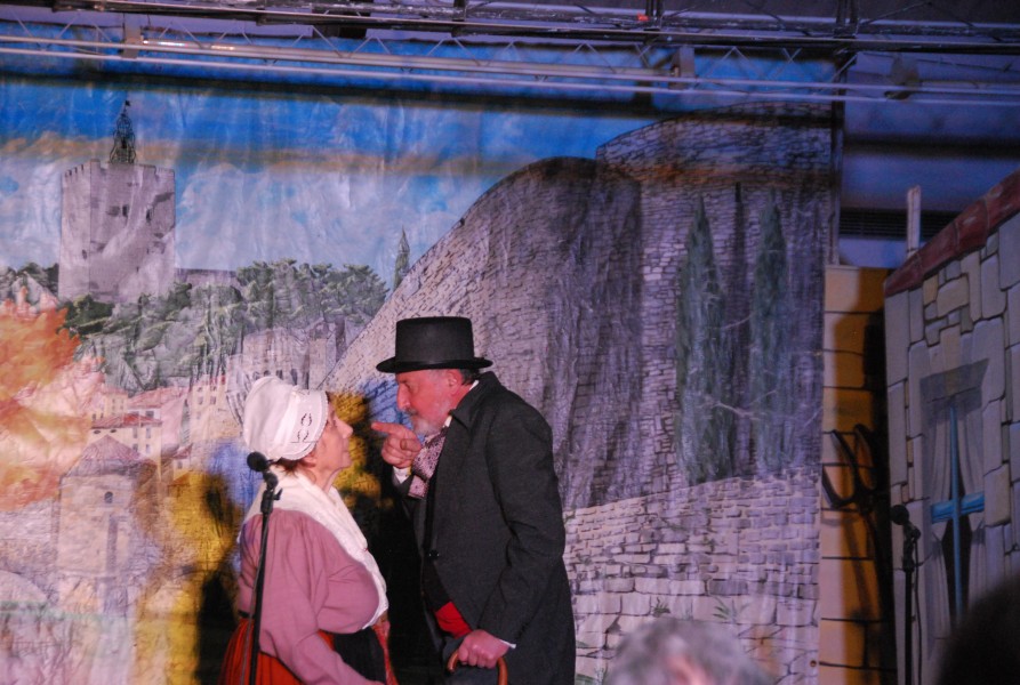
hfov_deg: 14.4
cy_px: 342
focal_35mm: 142
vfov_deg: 9.7
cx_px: 510
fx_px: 4047
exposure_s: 1/60
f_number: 5.3
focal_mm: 95
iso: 1600
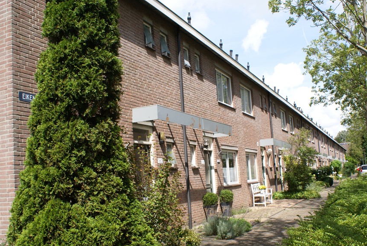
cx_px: 191
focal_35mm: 36
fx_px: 367
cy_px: 147
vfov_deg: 36.8
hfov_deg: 53.1
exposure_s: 1/125
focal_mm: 20
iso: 100
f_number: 10
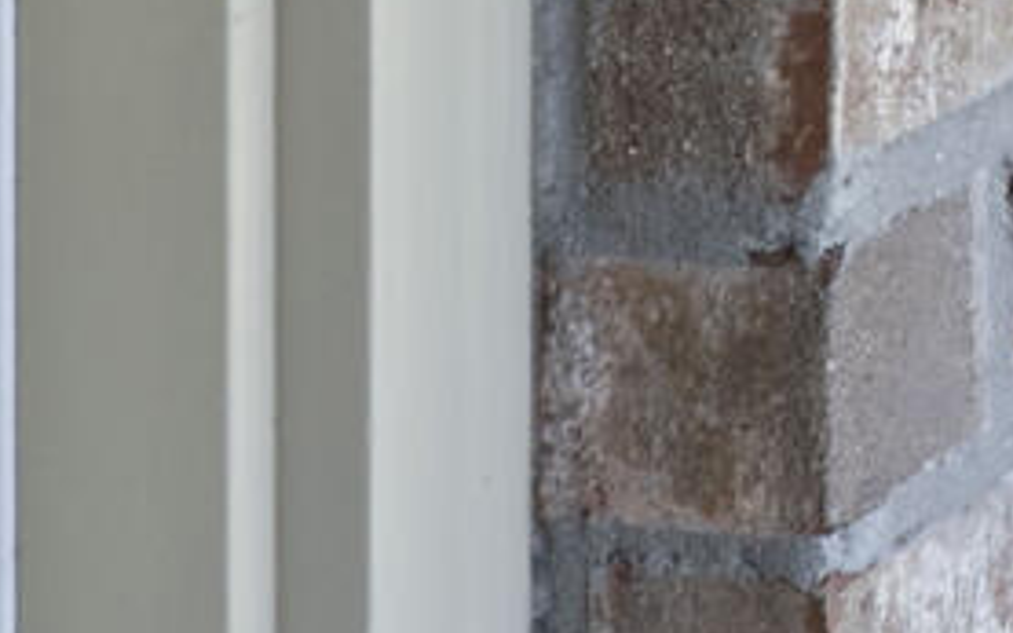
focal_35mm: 147
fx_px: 4057
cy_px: -1096
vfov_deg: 8.0
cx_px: 2487
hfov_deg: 11.5
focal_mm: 20
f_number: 11
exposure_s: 1/30
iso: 1000
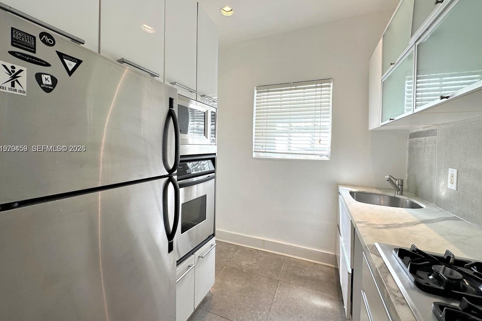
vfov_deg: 77.2
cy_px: 149
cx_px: 237
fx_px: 201
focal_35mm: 15
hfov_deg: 100.4
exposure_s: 1/152
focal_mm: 2.22
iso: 40
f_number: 2.2
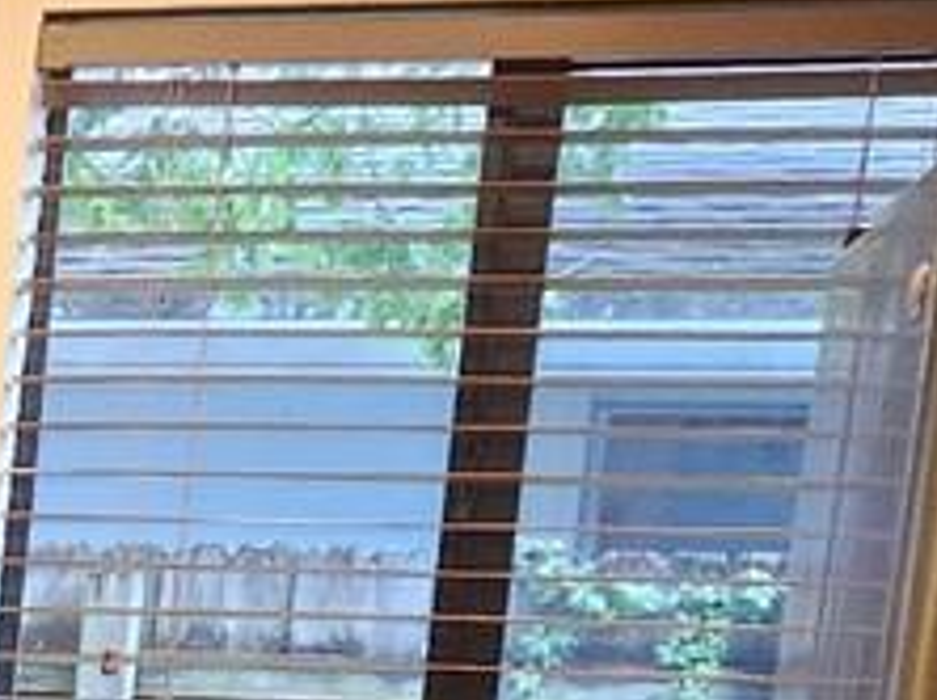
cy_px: 1383
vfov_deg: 8.5
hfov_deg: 9.9
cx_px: -1549
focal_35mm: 166
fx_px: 4489
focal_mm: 5.4
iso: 200
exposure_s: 1/120
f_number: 1.8
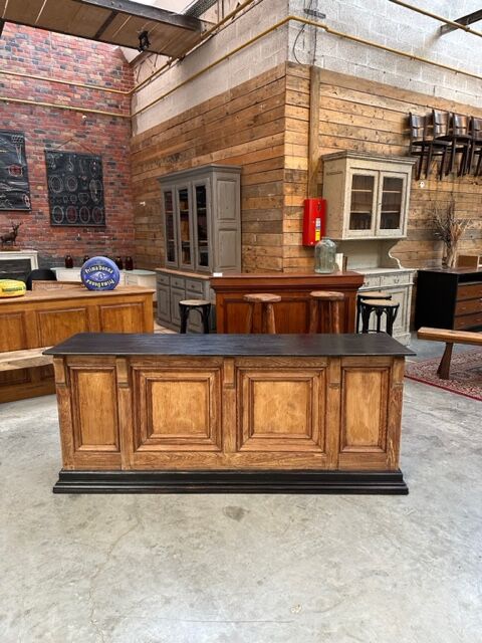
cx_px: 241
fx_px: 446
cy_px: 322
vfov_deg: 71.6
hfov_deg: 56.8
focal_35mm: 24
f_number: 1.78
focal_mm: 6.86
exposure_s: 1/81
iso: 250
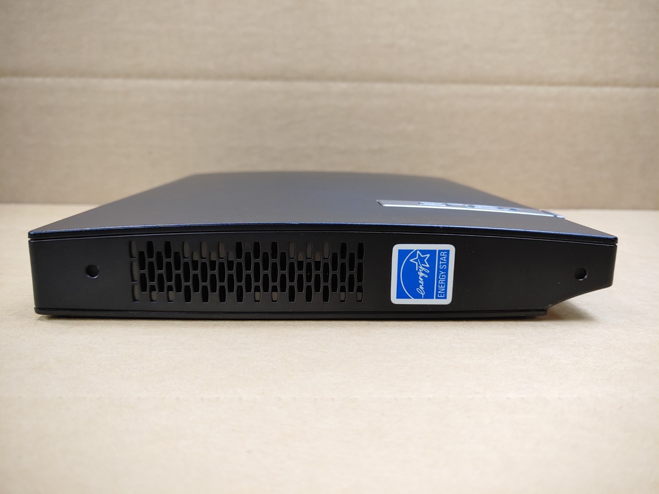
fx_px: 495
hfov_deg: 67.3
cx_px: 330
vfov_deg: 53.1
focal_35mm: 26
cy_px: 247
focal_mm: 4.36
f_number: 1.8
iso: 50
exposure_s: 1/120
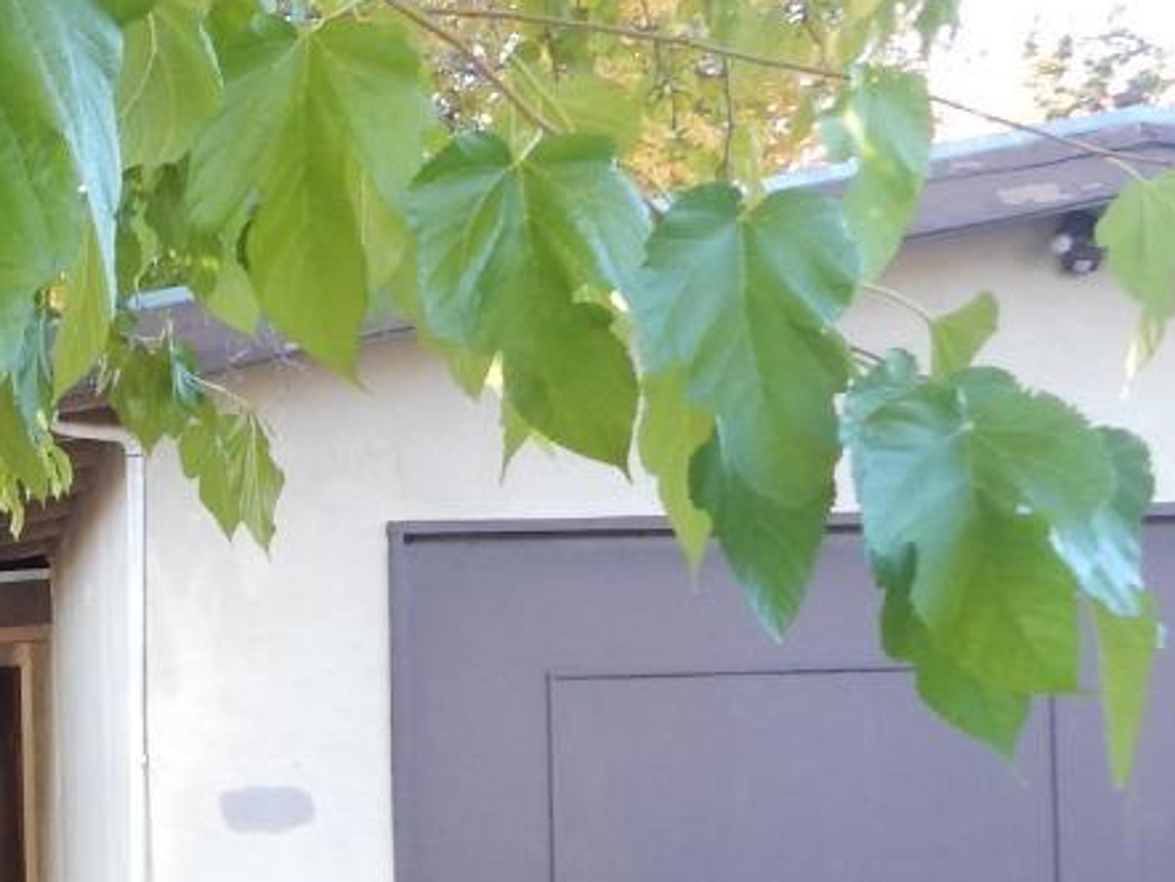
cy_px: 931
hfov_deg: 22.2
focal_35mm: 78
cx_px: -396
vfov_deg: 18.3
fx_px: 2649
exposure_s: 1/80
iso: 125
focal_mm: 4
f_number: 3
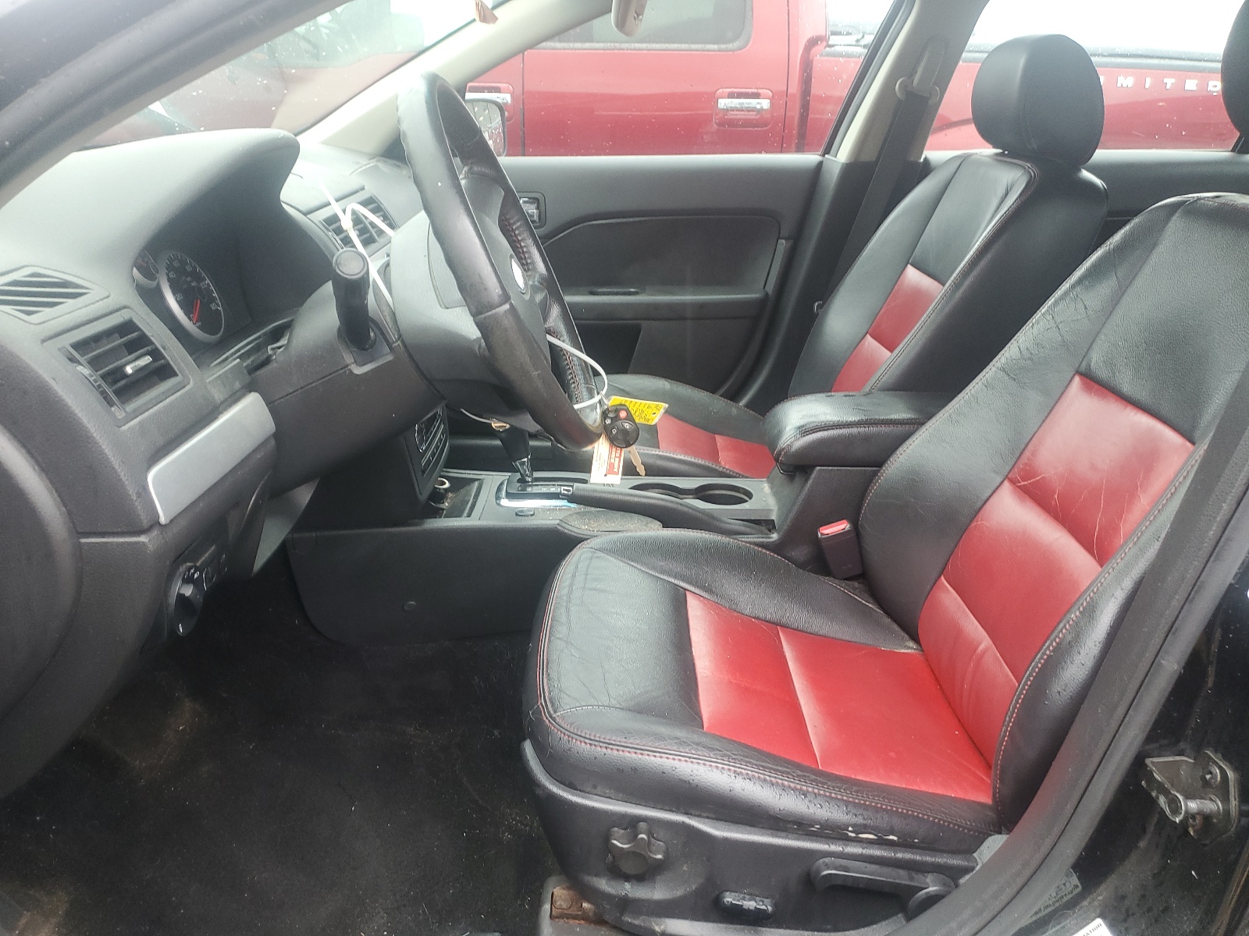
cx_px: 624
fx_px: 938
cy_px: 468
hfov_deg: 67.3
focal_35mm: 26
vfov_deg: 53.1
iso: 81
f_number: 1.5
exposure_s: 1/120
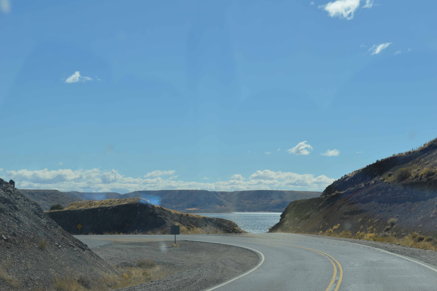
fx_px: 910
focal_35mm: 75
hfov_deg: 27.0
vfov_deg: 18.1
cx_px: 218
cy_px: 146
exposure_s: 1/320
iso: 100
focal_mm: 50
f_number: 9
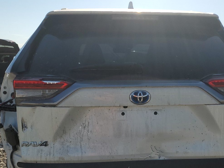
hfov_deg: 44.4
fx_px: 272
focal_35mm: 42
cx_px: 142
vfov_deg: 34.2
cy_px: 101
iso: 50
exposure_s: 1/10000
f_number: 1.5
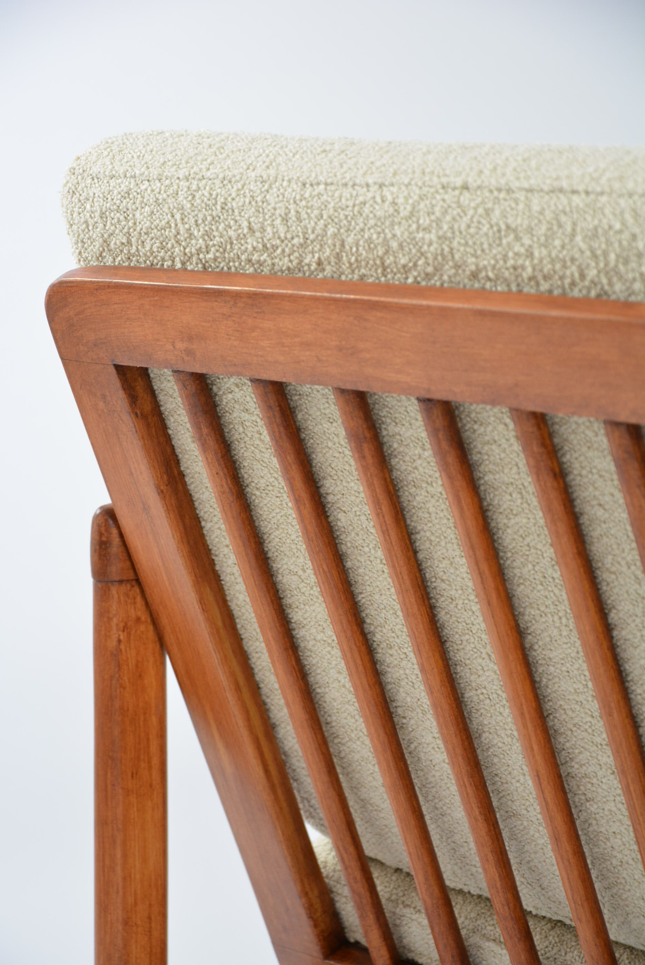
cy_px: 482
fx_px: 3219
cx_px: 322
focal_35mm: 120
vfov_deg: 17.0
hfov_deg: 11.4
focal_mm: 80
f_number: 5.3
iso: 800
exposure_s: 1/125
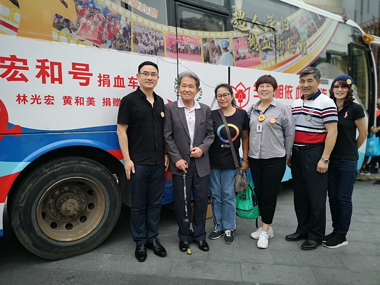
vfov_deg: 51.4
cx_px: 190
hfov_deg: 65.3
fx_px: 296
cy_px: 142
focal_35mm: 27
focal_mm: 3.95
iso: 50
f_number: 1.8
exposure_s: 1/417
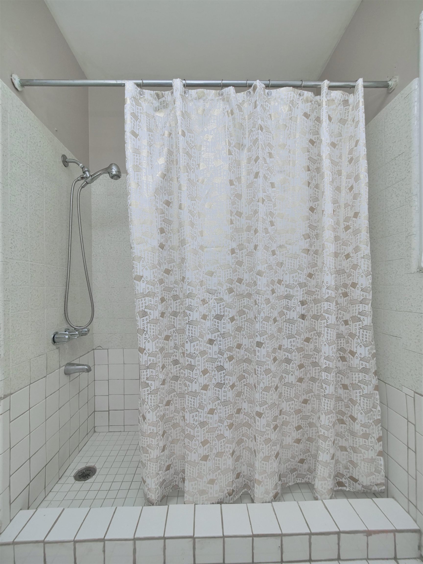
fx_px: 228
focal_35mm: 14
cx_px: 212
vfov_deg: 102.1
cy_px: 282
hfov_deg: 85.7
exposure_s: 1/160
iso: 800
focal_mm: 7
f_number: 4.5
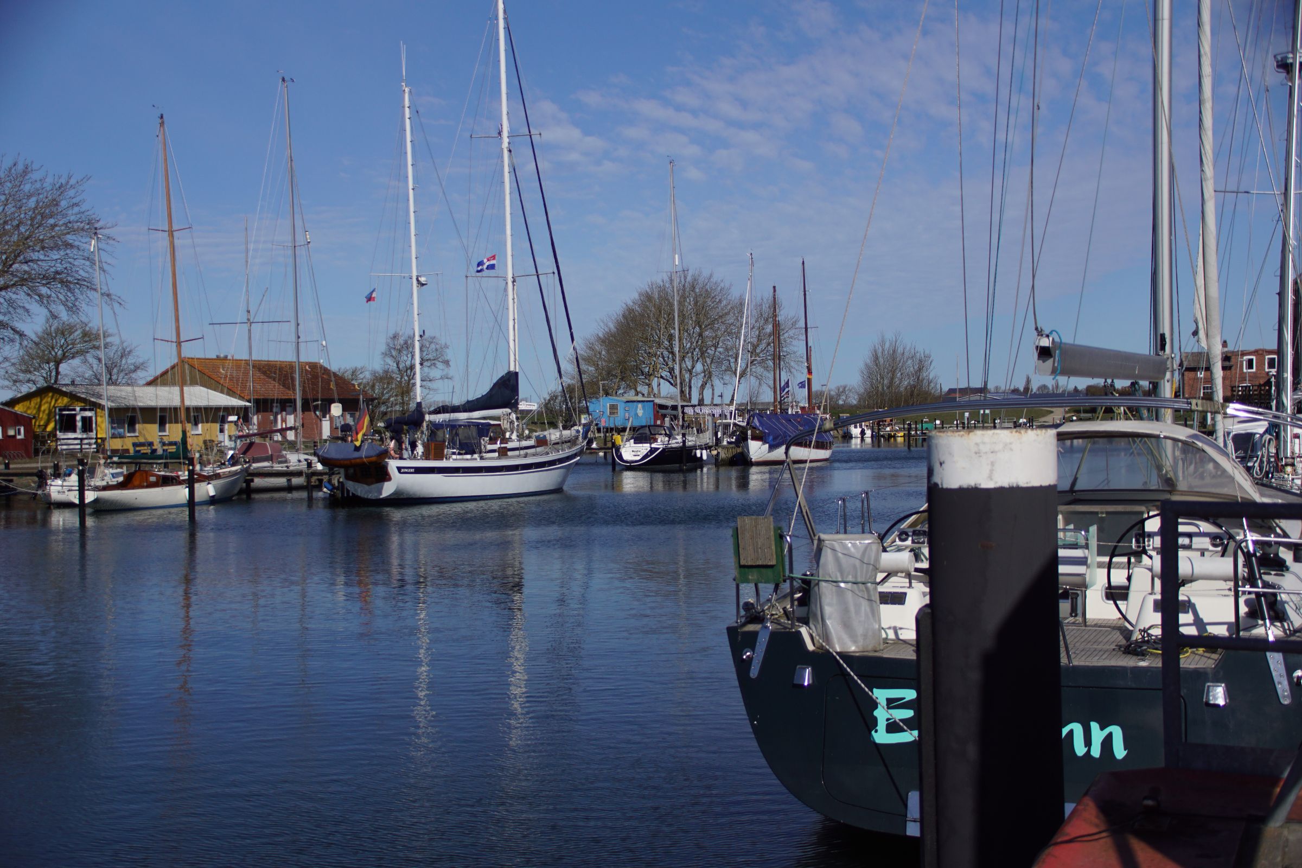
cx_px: 651
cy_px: 434
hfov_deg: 37.9
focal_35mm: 52
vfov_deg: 25.8
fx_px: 1899
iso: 200
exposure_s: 1/4000
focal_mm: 35
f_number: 4.5
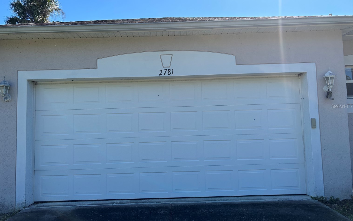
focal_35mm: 29
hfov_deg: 64.6
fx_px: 279
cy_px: 106
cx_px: 168
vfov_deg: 43.1
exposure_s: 1/1437
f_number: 1.6
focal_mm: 5.96
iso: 50
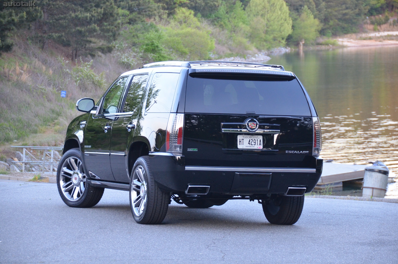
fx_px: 1572
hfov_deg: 14.4
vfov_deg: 9.6
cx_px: 199
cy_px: 132
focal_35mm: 142
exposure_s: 1/125
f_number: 5.3
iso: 1600
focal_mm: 95
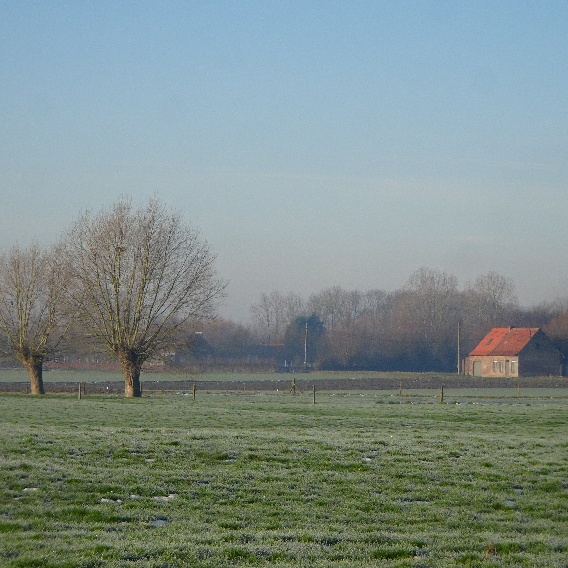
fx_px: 2469
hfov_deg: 13.1
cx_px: 268
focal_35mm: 133
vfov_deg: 13.1
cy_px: 285
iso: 80
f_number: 5.6
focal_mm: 19.1
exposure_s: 1/320
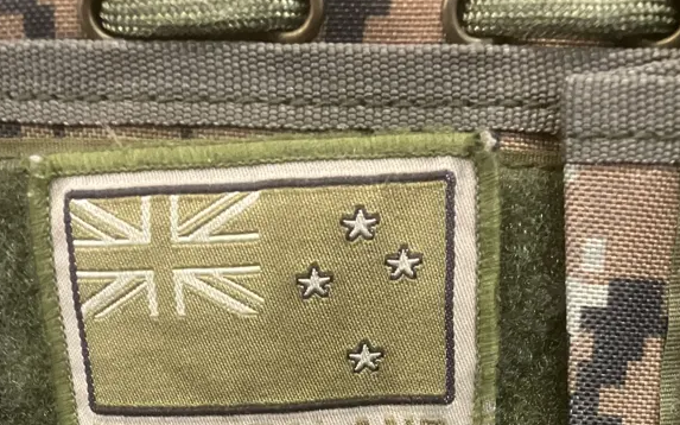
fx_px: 982
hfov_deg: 38.2
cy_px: 579
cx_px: 333
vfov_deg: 21.6
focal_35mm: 53
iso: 250
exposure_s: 1/50
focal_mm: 3.99
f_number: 1.8
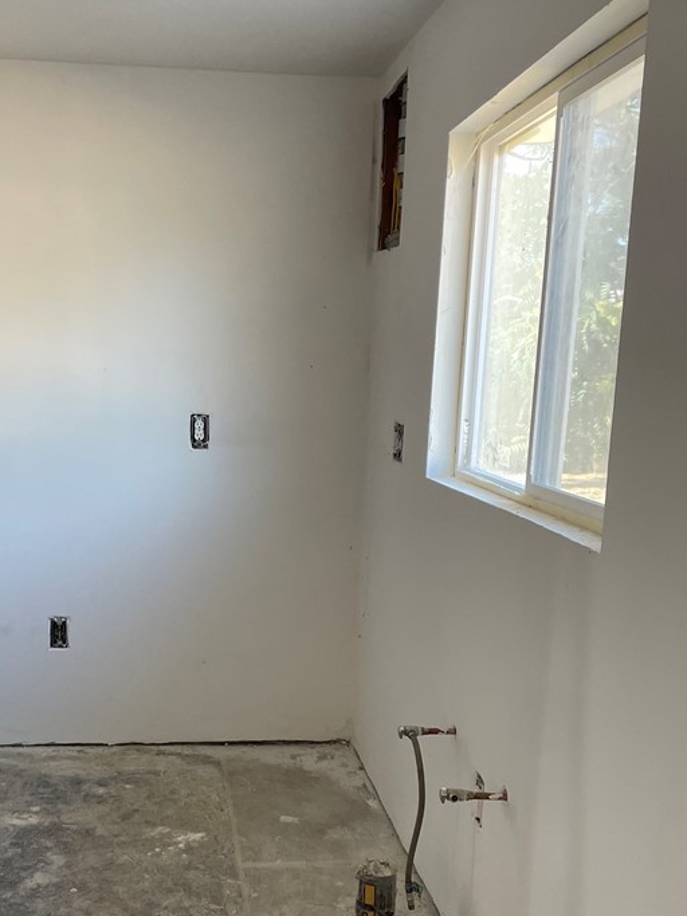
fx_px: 1032
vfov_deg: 47.2
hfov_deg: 36.5
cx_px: 246
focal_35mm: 39
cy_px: 595
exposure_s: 1/101
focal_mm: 4.2
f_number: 1.6
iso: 125
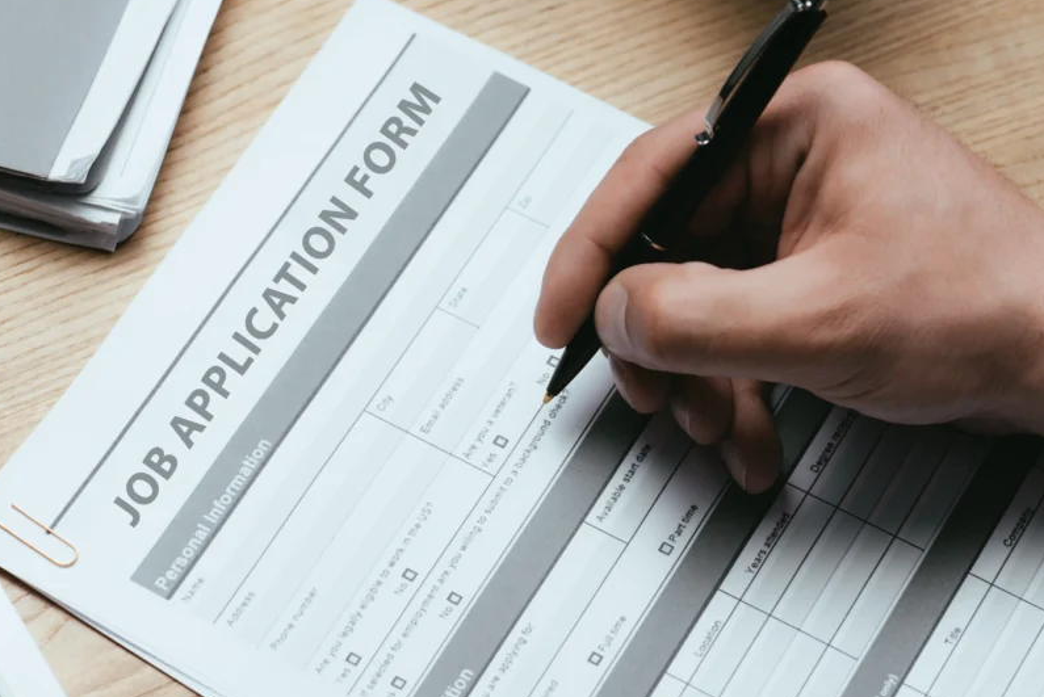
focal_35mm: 141
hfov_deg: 14.5
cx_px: 456
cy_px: 364
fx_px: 4091
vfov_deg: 9.7
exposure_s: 1/200
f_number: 8
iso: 100
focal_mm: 105
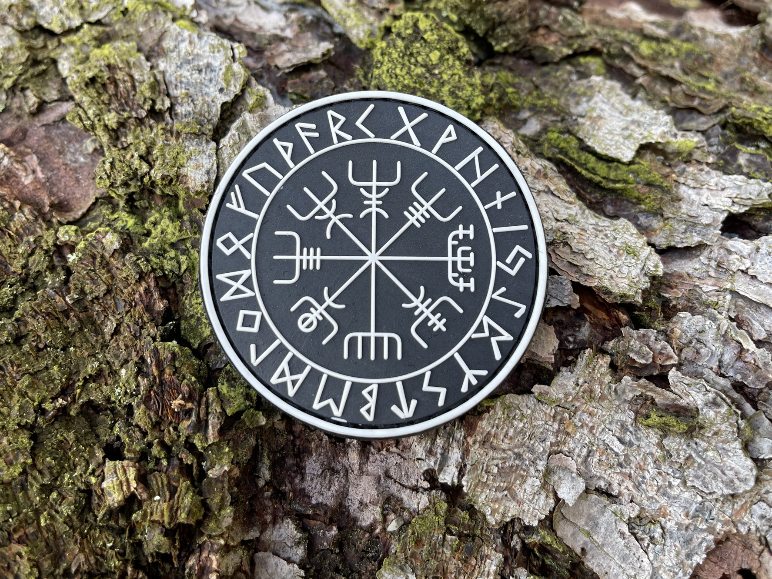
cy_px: 246
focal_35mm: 30
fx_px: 669
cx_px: 370
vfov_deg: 46.6
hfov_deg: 59.9
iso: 32
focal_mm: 5.1
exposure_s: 1/292
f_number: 1.6
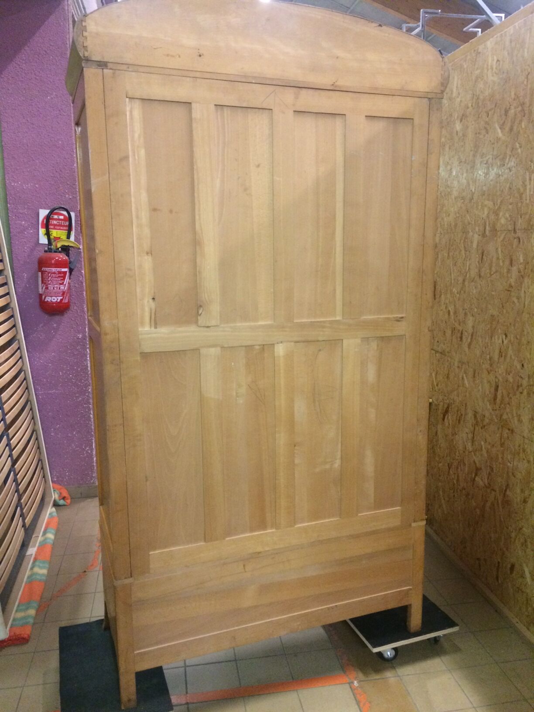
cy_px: 356
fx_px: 596
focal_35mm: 29
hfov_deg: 48.2
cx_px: 267
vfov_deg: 61.7
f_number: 2.2
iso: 320
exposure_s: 1/17
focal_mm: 4.15
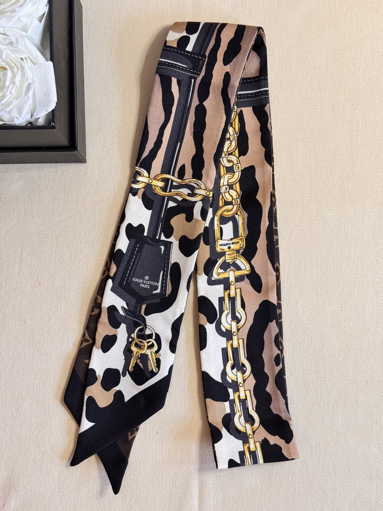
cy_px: 256
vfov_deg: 39.7
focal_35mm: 48
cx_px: 192
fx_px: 708
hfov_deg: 30.3
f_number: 1.78
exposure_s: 1/50
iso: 200
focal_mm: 6.76
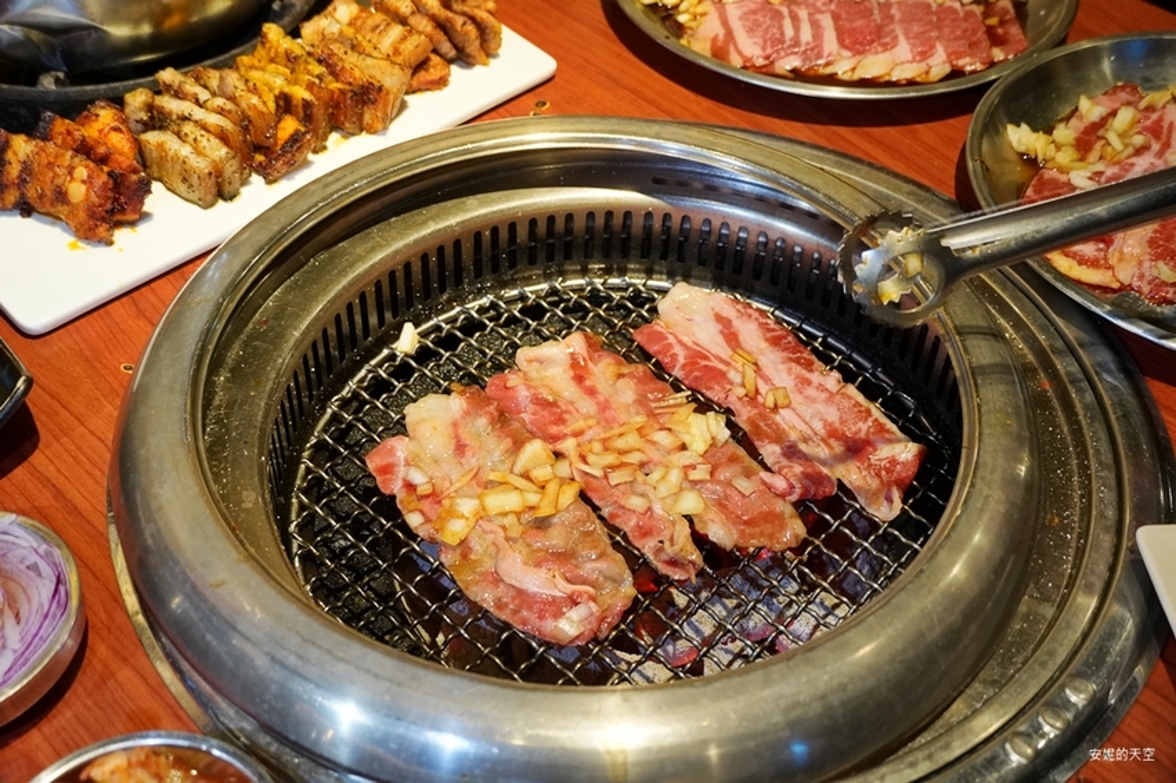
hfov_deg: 43.6
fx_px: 1469
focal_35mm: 45
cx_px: 588
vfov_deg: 29.8
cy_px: 392
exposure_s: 1/50
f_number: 4.5
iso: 3200
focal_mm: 30
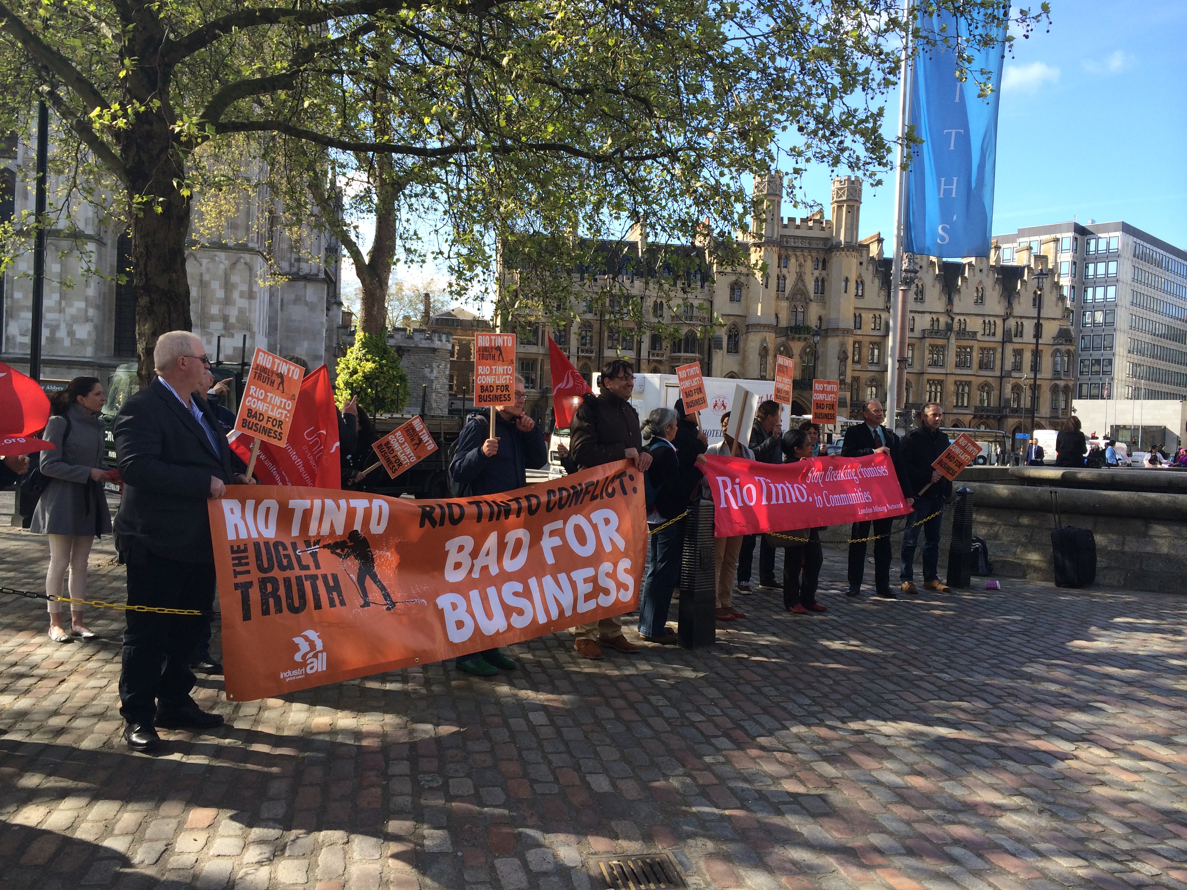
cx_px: 594
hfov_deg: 60.0
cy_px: 445
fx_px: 1029
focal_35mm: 30
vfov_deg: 46.8
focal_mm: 4.12
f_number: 2.2
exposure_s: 1/672
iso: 32
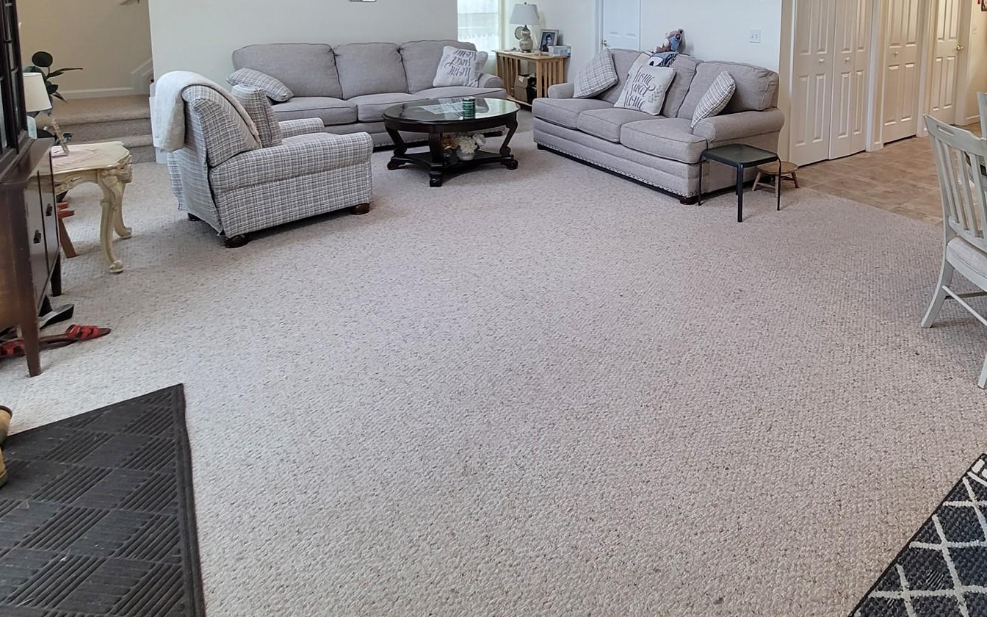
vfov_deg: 51.2
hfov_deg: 79.1
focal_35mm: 21
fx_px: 565
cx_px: 670
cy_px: 72
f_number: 2.2
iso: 160
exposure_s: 1/60
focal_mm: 2.2
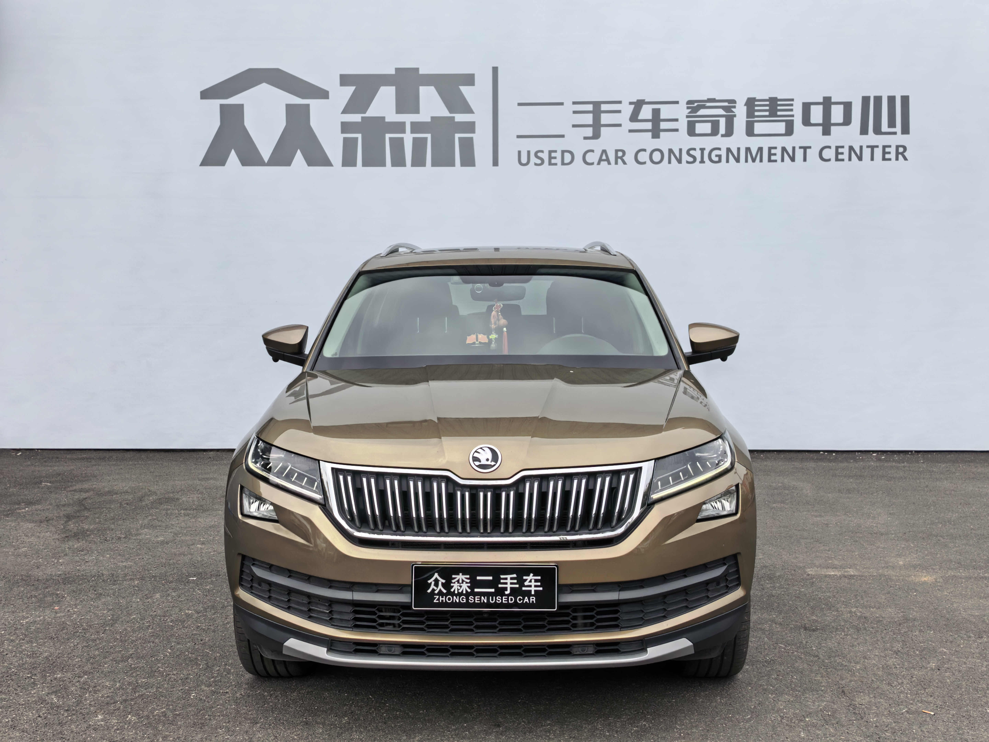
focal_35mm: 39
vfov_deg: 36.8
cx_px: 494
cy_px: 371
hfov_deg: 47.9
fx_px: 1114
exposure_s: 1/2985
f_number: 2
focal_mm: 5.75
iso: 50
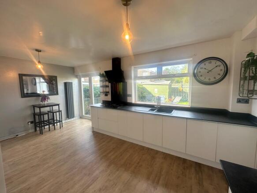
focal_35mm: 14
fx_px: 104
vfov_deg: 85.7
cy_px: 96
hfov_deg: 102.1
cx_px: 128
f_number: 2.2
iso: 50
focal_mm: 2.22
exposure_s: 1/99
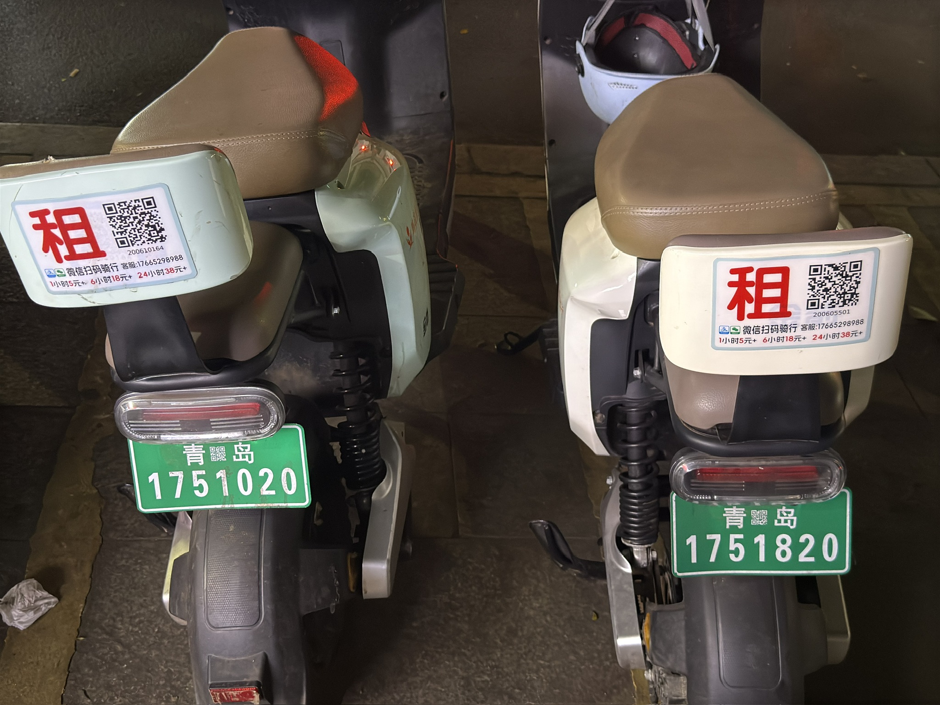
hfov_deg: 46.8
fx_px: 1086
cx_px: 470
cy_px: 352
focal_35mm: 40
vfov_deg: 36.0
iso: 640
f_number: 1.78
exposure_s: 1/20
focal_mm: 6.76
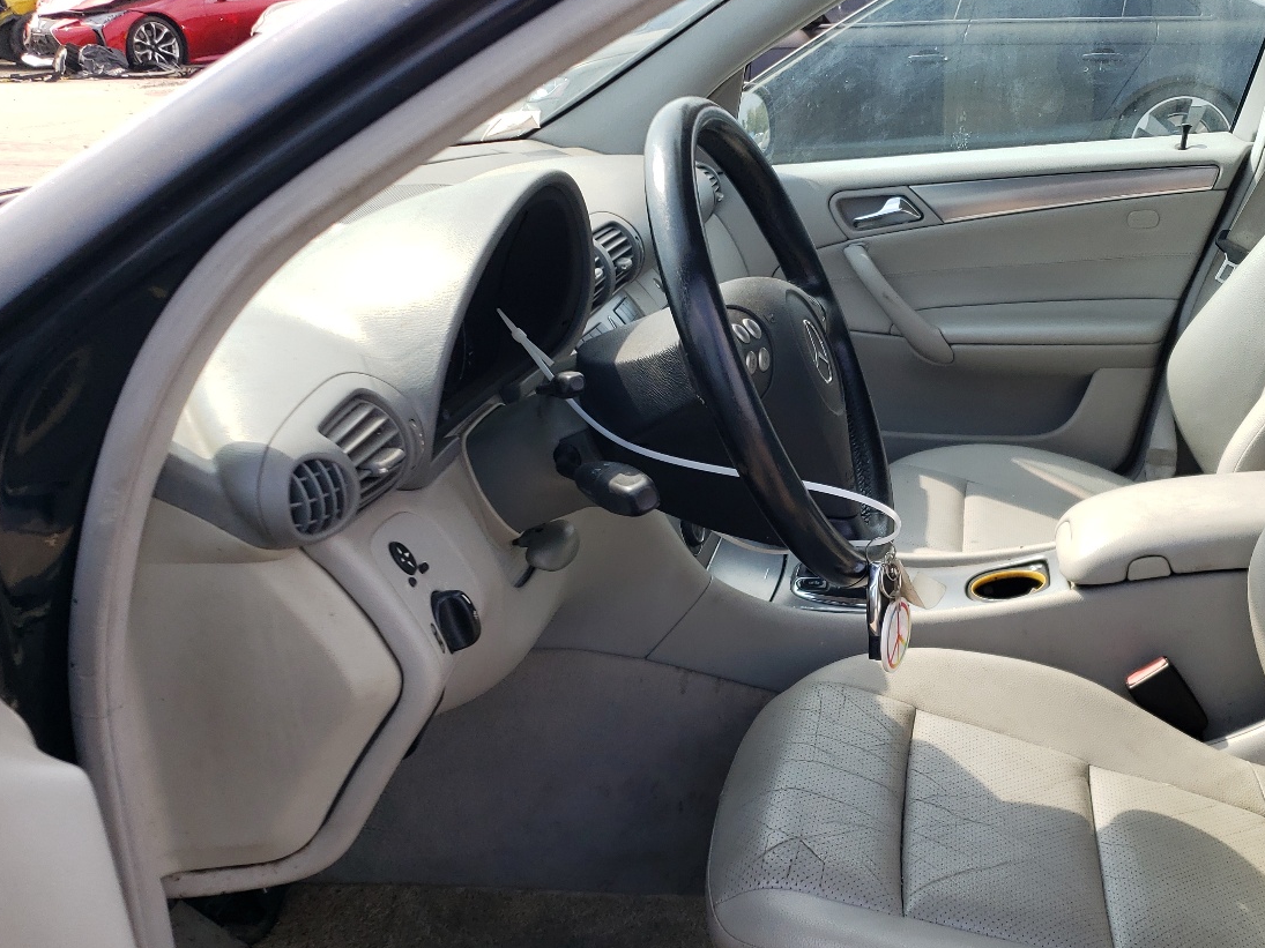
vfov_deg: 37.5
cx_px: 826
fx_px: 1389
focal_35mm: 38
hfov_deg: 48.3
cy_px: 583
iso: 50
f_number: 1.5
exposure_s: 1/1111
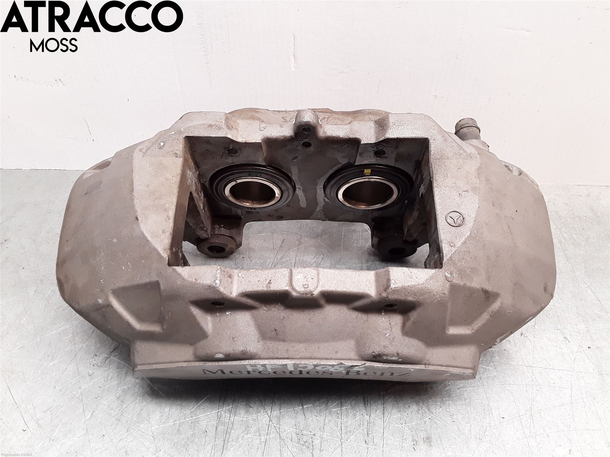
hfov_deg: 63.4
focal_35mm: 28
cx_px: 305
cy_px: 228
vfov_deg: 49.7
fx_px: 493
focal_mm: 2.91
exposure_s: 1/50
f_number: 1.9
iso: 80
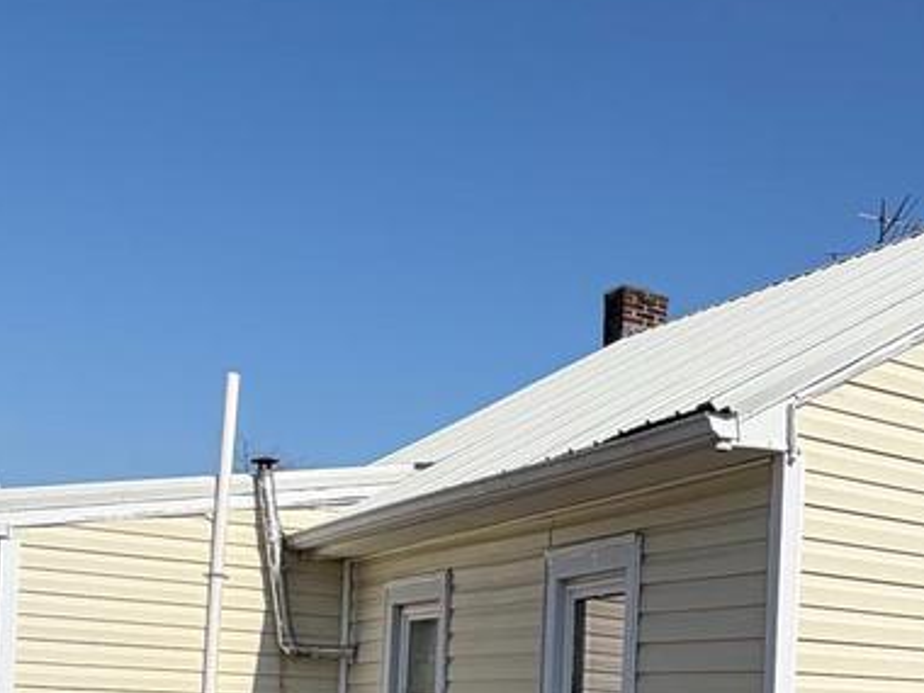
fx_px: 1415
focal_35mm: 53
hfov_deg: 30.0
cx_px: 1155
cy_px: 693
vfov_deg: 26.1
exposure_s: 1/1572
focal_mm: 2.22
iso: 20
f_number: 2.2
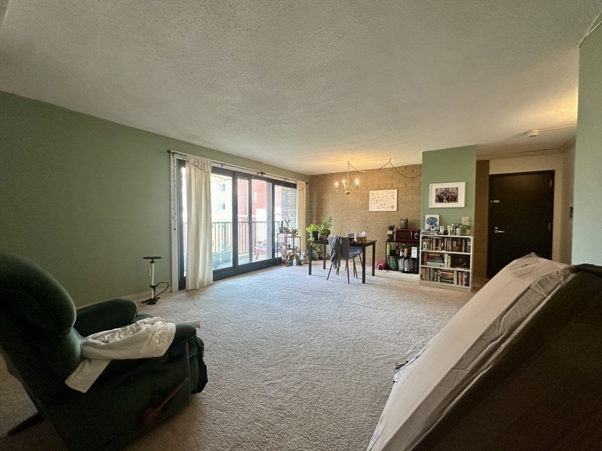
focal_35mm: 14
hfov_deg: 102.1
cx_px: 301
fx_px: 243
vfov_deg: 85.7
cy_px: 226
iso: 160
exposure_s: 1/120
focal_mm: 2.22
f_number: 2.2
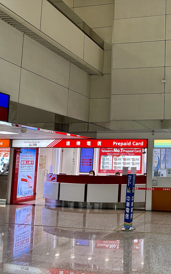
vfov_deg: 56.7
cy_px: 137
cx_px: 182
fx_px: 253
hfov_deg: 33.2
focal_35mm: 34
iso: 160
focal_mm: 6.86
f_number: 1.78
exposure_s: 1/120
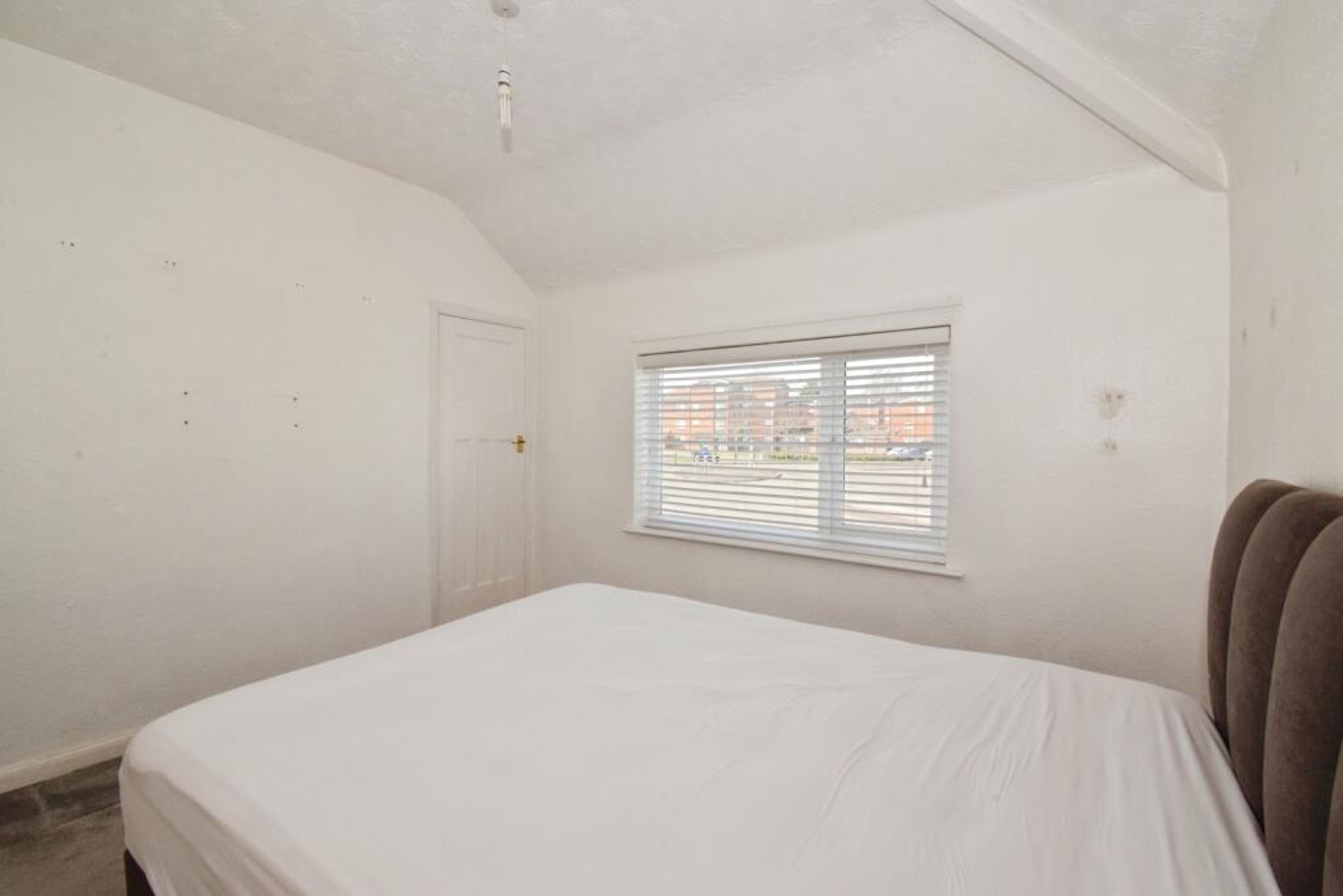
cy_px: 448
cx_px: 672
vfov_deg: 77.3
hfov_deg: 100.4
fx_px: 560
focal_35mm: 15
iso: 1000
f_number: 20
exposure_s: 1/60
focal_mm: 10
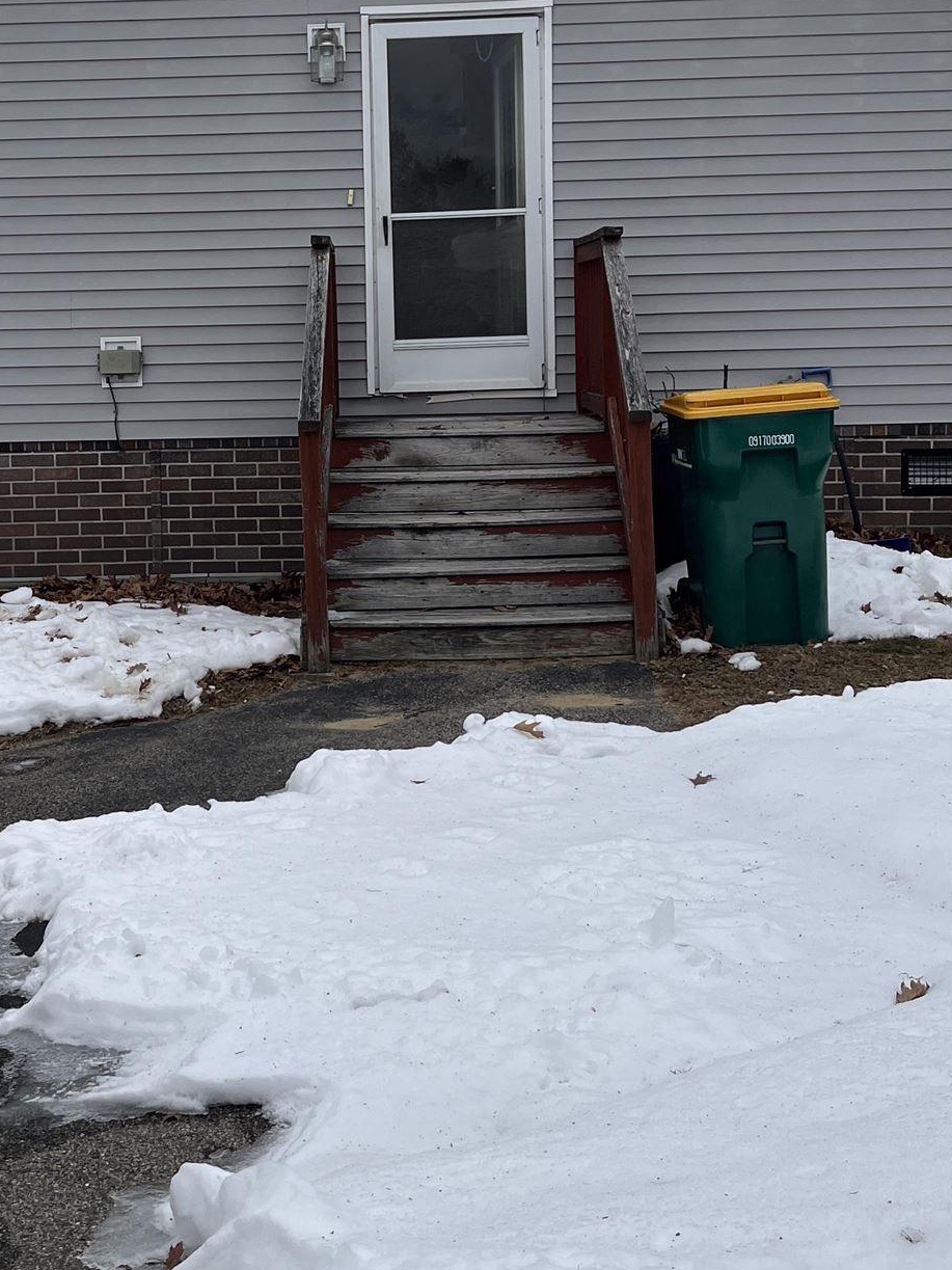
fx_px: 1797
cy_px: 436
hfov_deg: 29.4
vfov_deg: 38.5
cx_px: 284
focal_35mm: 49
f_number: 1.6
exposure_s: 1/1721
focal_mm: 5.1
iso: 50
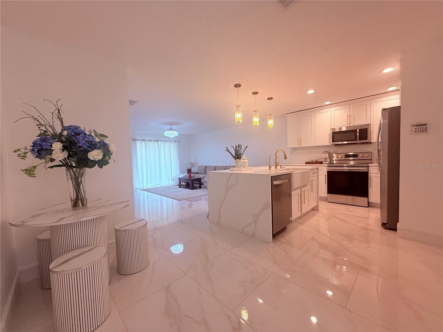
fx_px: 179
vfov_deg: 85.7
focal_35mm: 14
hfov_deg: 102.1
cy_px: 166
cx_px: 222
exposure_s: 1/120
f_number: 2.2
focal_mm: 2.22
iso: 200
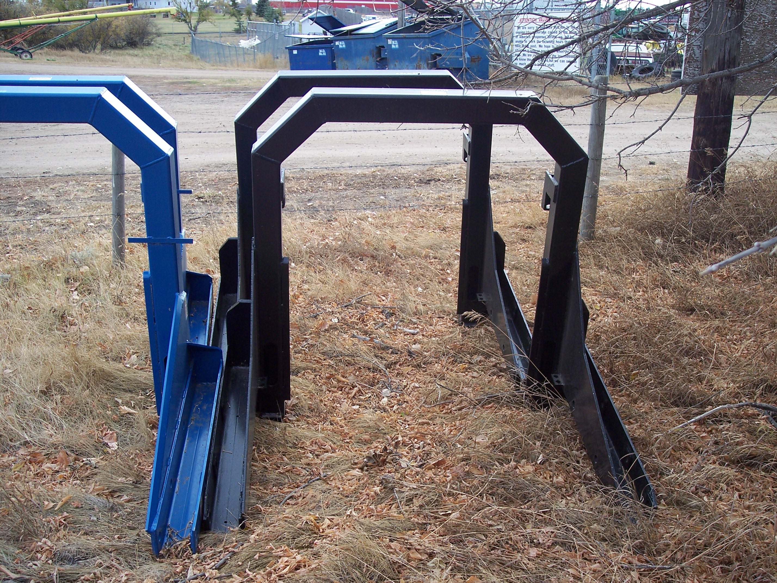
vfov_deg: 36.8
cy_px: 292
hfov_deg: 47.9
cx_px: 388
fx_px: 875
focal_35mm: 39
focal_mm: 8
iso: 100
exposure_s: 1/250
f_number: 3.4
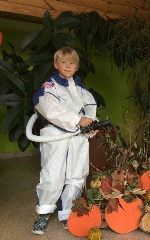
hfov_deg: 26.2
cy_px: 119
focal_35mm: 46
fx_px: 301
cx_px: 158
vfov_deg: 43.5
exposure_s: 1/25
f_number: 2.4
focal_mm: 3.3
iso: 50
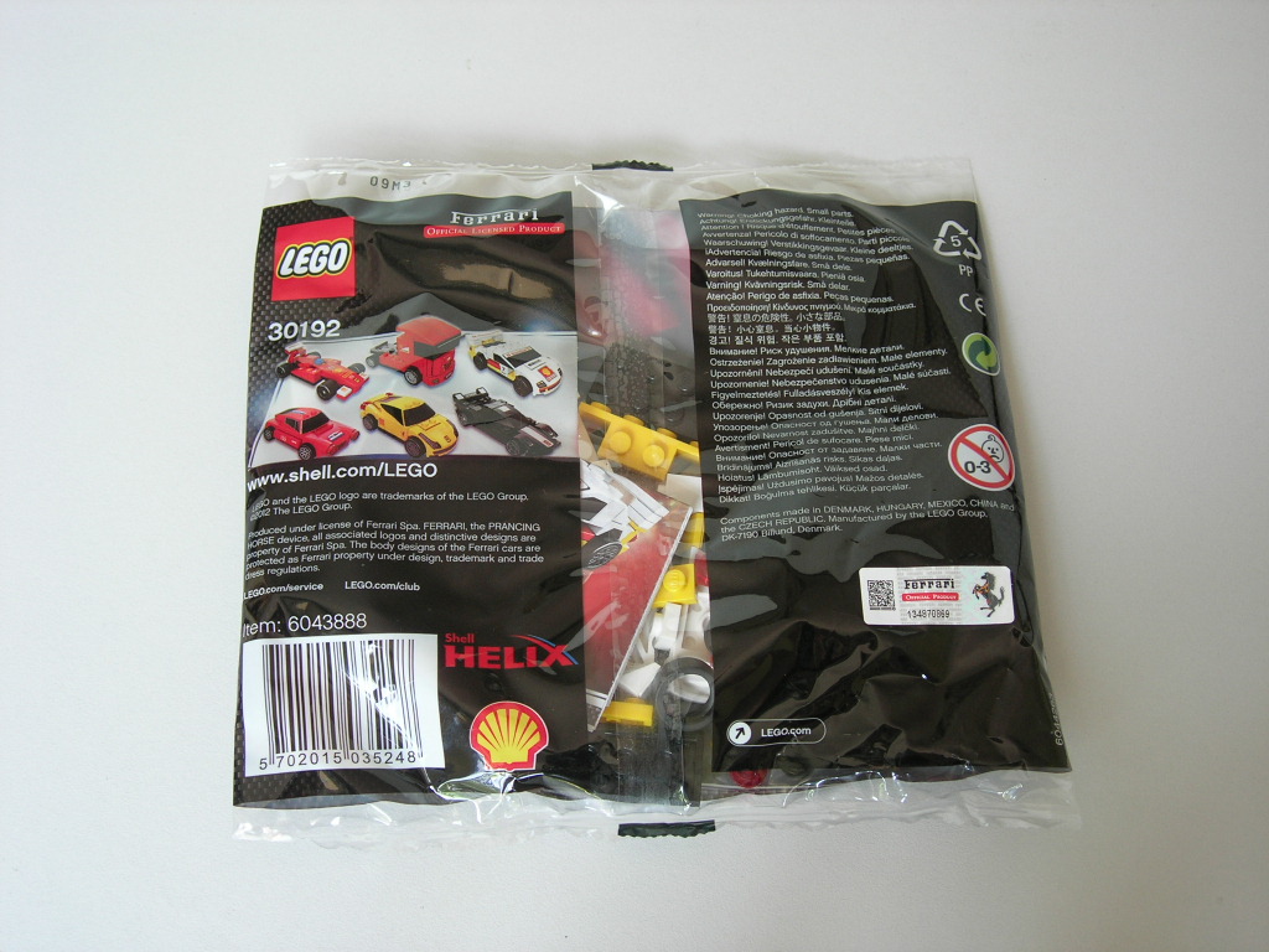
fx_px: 1503
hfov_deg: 45.8
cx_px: 634
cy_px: 476
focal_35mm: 41
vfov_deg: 35.1
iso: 64
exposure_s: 1/11.3
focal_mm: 8.5
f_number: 2.9
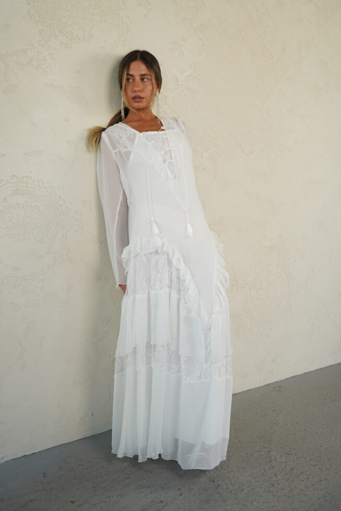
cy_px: 256
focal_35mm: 37
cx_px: 170
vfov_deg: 51.4
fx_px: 532
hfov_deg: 35.6
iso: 400
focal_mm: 37.4
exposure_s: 1/200
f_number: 3.5
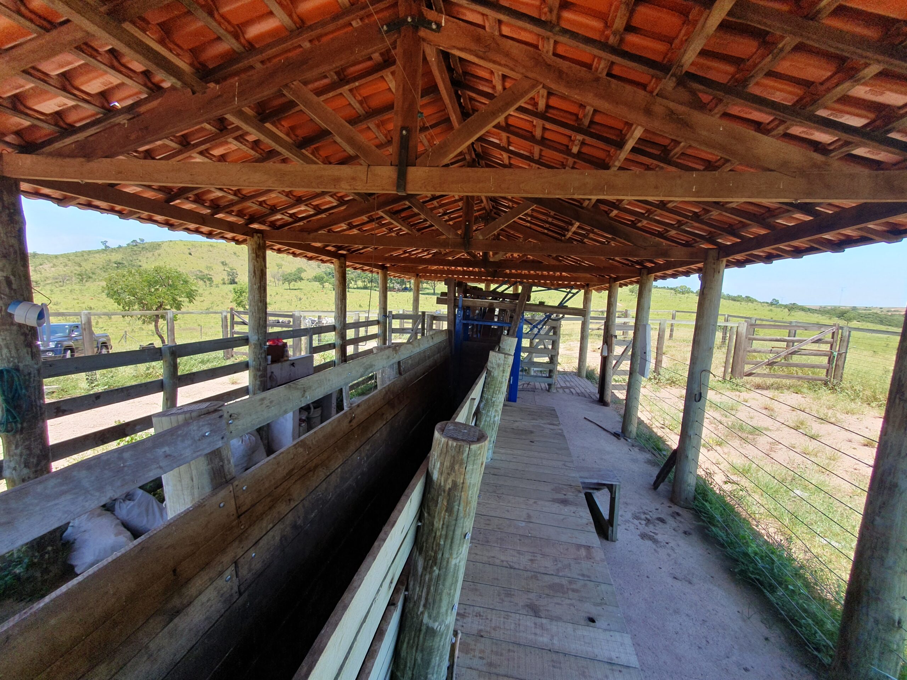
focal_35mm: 13
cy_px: 340
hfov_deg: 106.2
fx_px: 341
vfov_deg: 89.9
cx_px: 454
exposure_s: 1/330
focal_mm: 1.8
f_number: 2.2
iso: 50
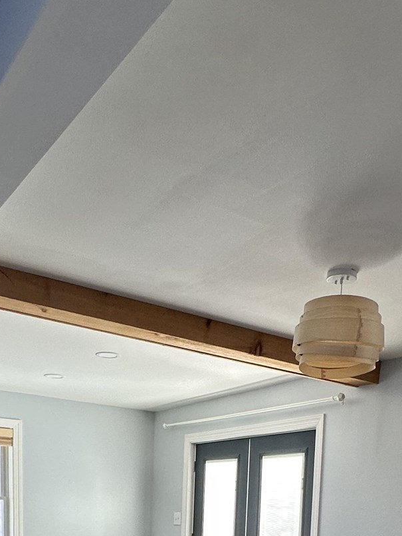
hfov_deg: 36.0
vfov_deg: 38.9
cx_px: 203
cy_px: 584
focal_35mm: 40
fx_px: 619
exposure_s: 1/99
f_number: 2.2
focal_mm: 2.22
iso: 50
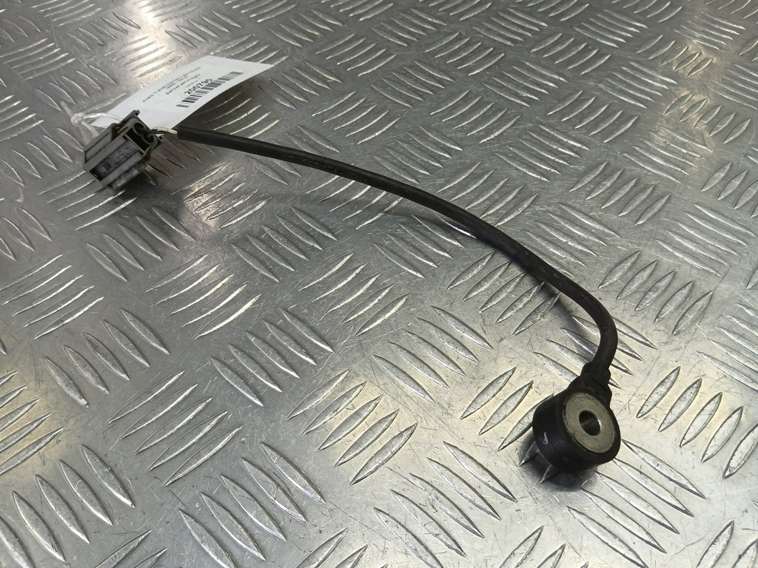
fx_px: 504
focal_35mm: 23
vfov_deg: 58.9
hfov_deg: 73.9
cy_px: 284
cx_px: 379
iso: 157
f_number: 1.6
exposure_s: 1/100
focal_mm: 4.11
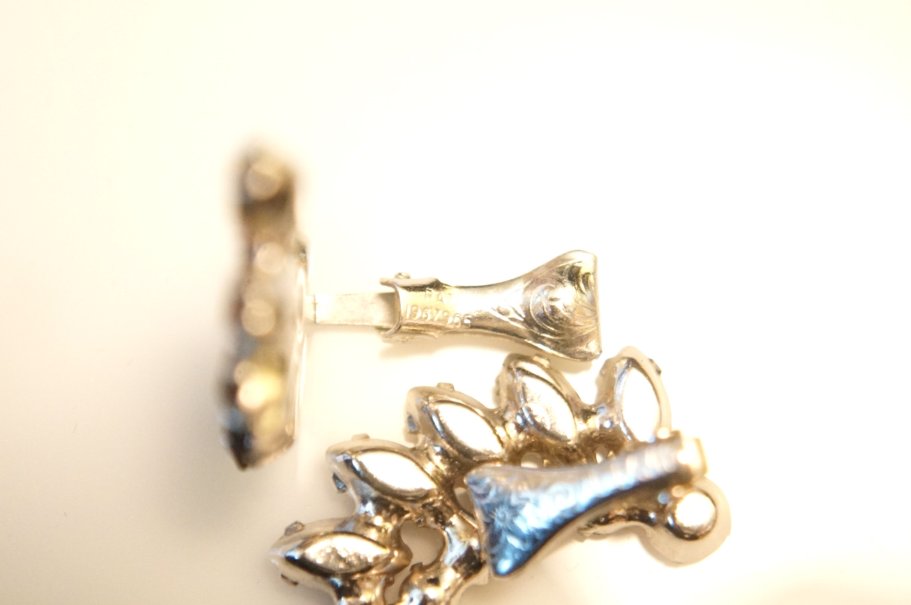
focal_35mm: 82
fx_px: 2084
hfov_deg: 24.7
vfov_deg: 16.5
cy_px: 302
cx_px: 456
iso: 3200
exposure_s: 1/15
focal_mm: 55
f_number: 5.6
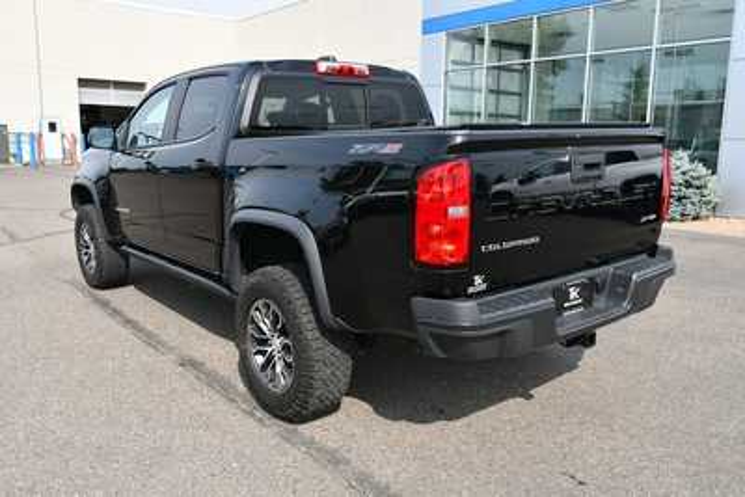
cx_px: 372
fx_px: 621
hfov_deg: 61.9
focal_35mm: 30
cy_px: 248
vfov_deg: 43.6
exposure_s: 1/250
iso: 160
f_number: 8
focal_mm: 20
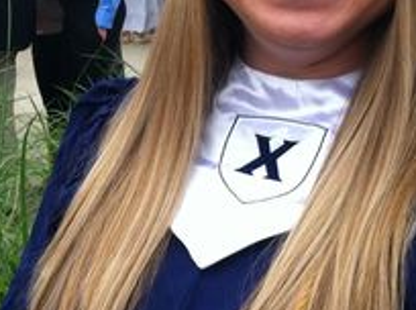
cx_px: 27
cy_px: -39
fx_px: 1319
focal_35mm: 110
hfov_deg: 17.6
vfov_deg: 13.1
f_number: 2.8
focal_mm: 3.85
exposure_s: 1/274
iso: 80
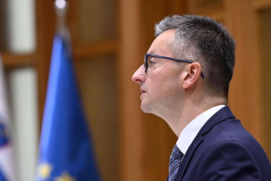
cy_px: 164
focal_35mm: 308
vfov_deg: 4.5
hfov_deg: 6.7
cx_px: 59
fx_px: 2317
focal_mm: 155
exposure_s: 1/160
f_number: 4
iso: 1600
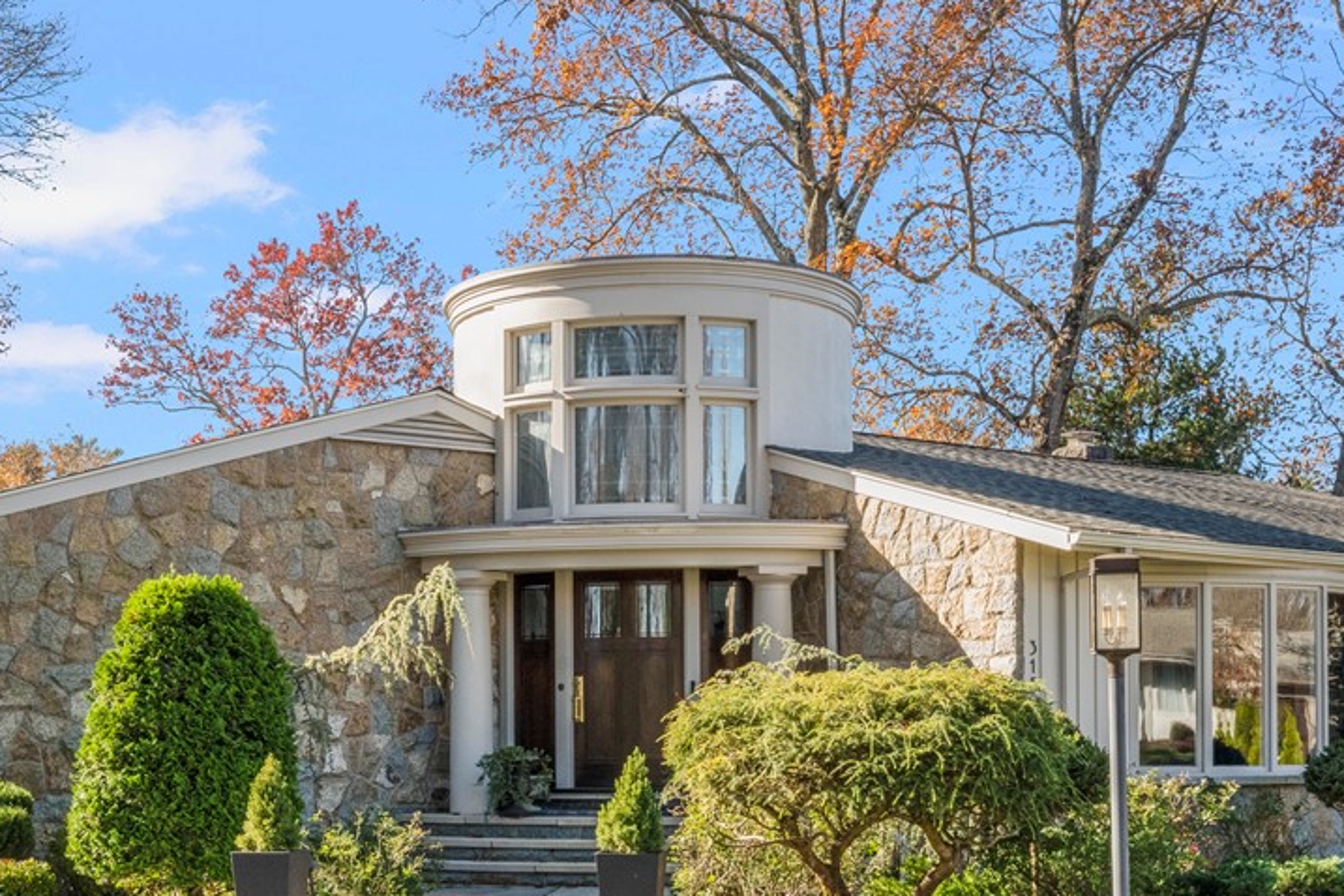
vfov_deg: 26.8
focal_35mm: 50
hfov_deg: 39.6
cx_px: 607
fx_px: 1867
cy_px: 613
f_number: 14
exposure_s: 1/125
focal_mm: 22
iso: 400
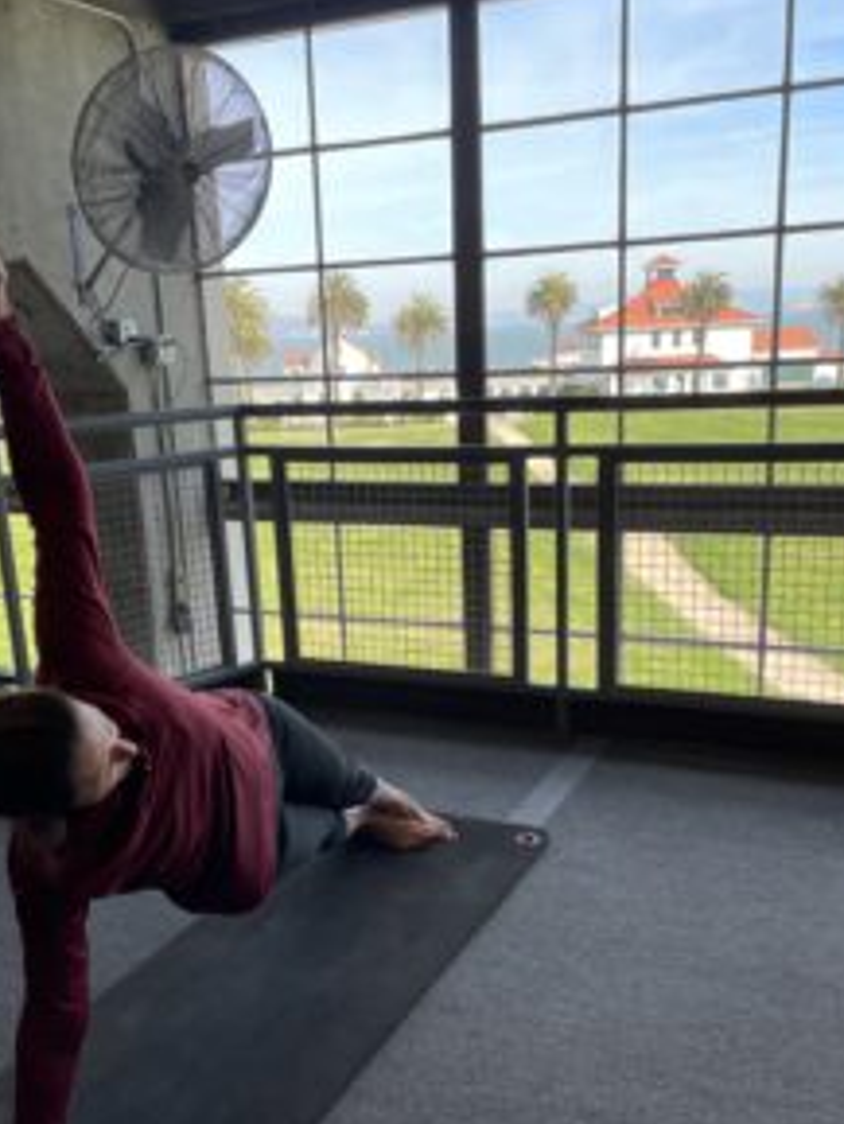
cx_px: 369
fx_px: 1169
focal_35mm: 36
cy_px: 677
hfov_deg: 39.6
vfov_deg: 51.0
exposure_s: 1/421
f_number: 1.6
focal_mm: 4.2
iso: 32
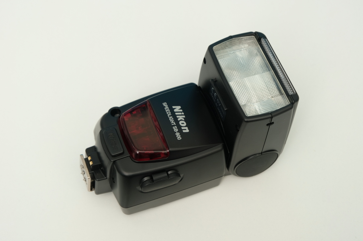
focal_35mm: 66
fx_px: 665
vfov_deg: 20.6
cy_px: 121
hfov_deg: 30.5
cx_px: 183
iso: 200
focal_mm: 43.4
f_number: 8
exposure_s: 1/125
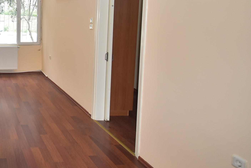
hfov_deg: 46.0
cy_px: 44
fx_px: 223
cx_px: -16
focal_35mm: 32
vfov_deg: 40.2
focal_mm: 10
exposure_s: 1/60
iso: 280
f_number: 4.5
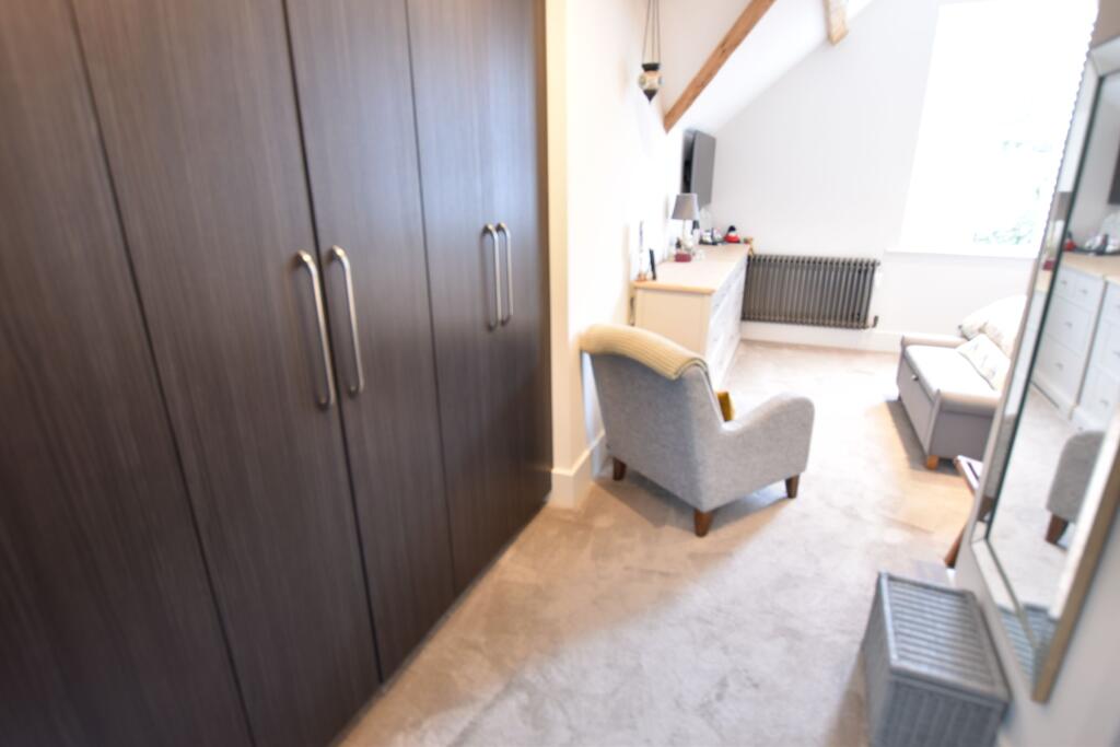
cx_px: 560
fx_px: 560
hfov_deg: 90.0
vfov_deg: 67.4
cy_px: 374
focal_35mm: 18
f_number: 3.5
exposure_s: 1/4
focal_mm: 12
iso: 100
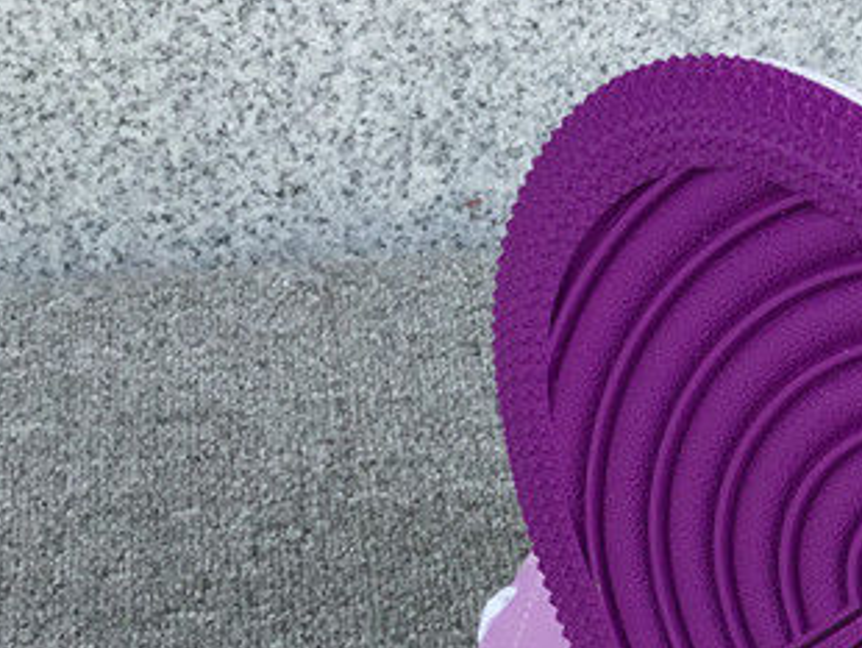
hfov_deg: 20.5
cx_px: 1009
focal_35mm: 90
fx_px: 2243
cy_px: 813
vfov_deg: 15.7
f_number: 2.4
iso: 25
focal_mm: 3.3
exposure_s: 1/255
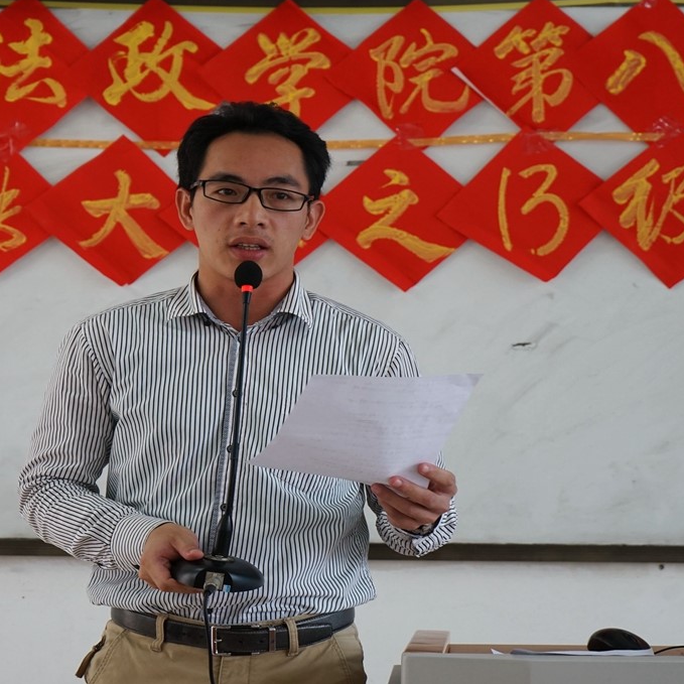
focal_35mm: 82
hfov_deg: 21.1
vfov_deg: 21.1
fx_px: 1833
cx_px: 258
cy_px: 341
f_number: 5.6
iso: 800
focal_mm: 64
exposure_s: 1/50
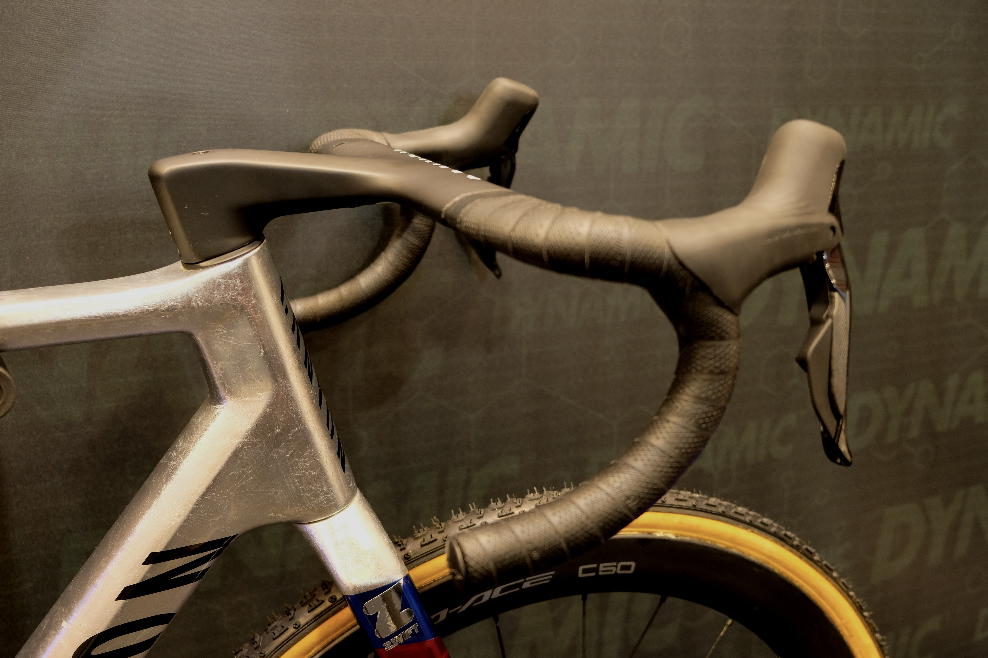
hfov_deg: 50.7
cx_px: 494
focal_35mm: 38
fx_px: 1043
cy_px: 329
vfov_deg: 35.1
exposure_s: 1/10
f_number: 3.2
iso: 800
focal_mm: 25.4
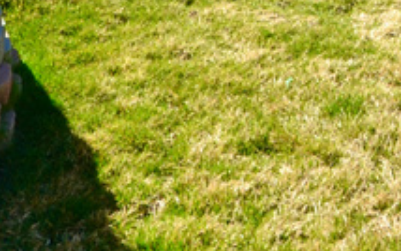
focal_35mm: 73
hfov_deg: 26.1
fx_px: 798
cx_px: 438
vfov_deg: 14.7
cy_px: -250
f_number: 6.3
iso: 100
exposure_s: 1/160
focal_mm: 10
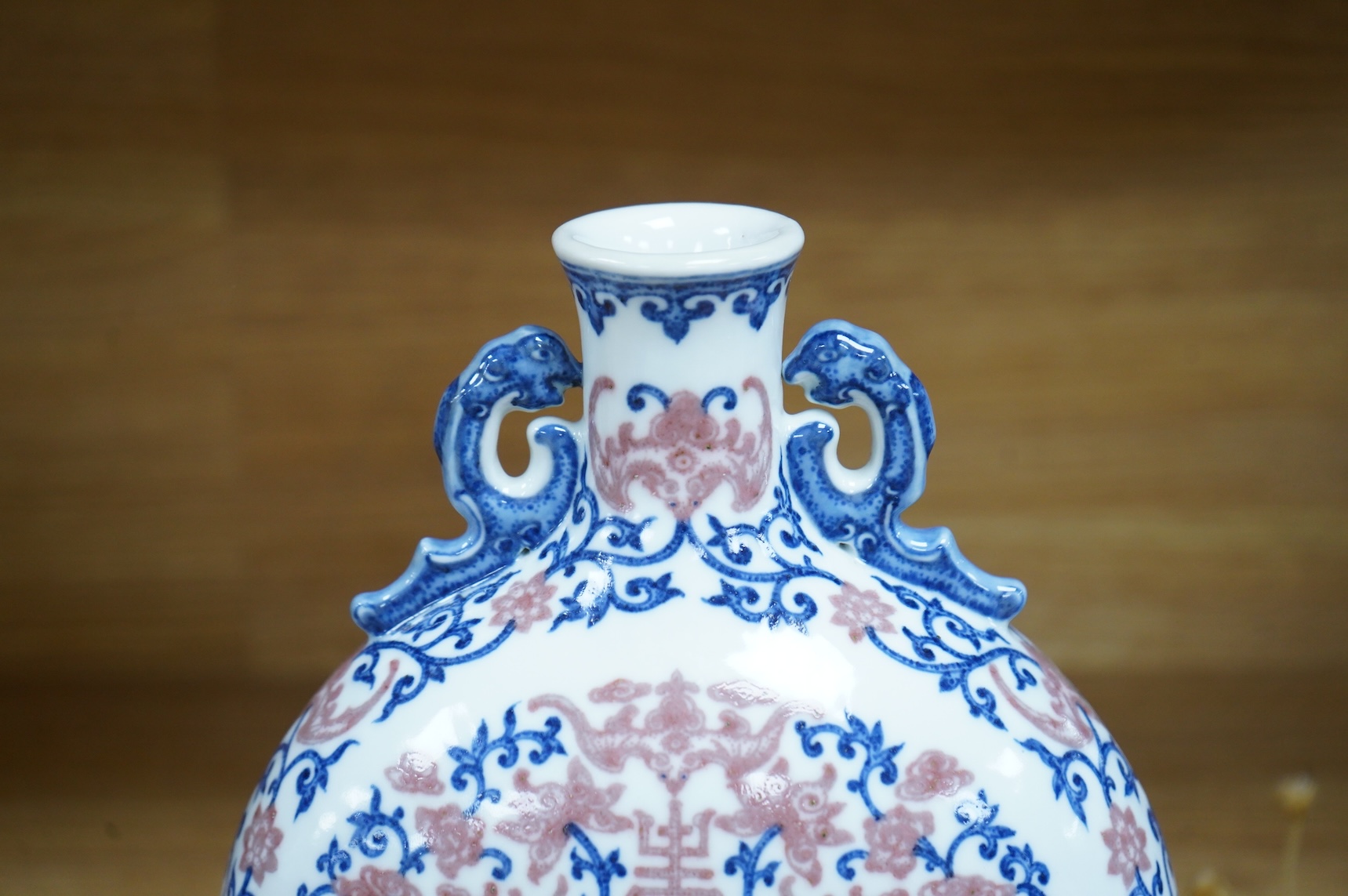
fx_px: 2432
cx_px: 674
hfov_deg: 31.0
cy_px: 448
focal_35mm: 65
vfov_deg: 20.9
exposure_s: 1/160
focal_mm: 65
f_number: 5.6
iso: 2500
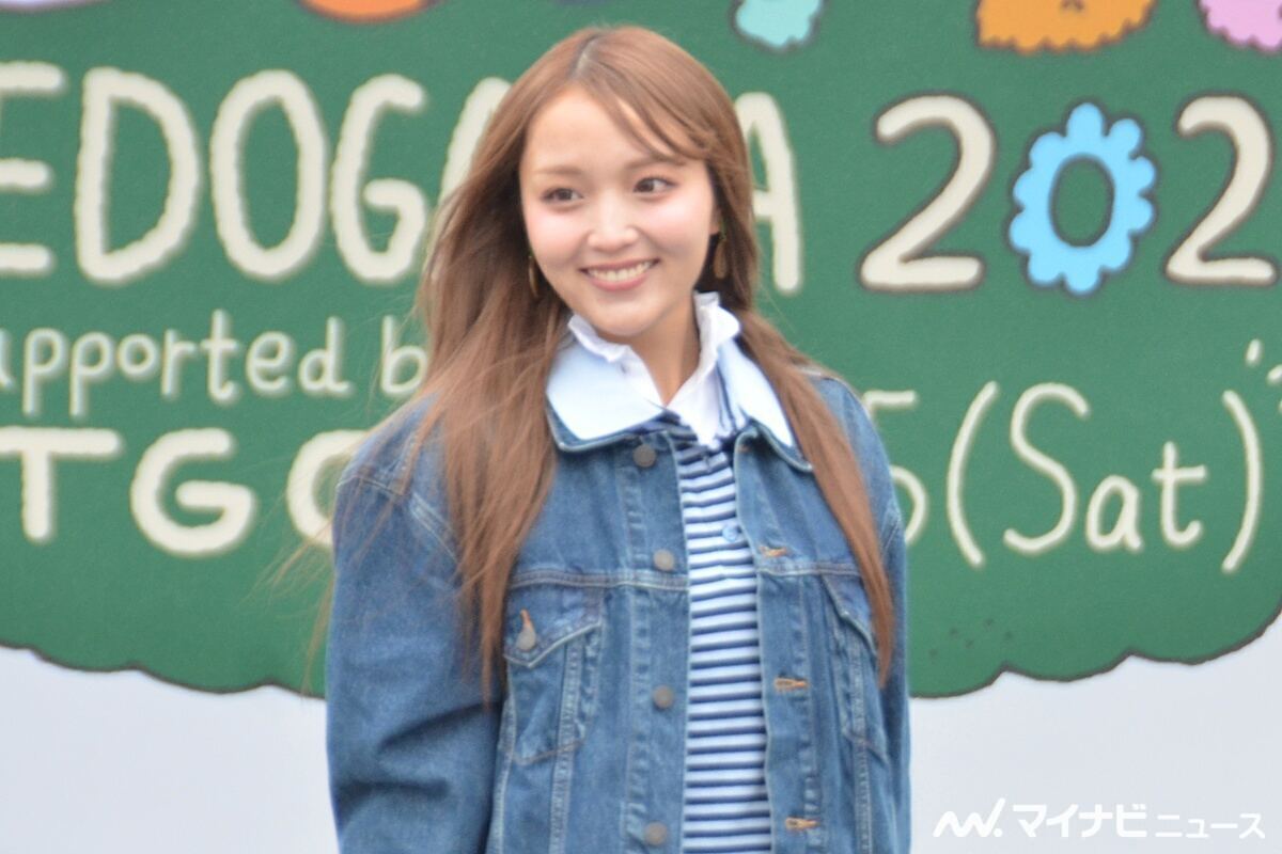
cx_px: 641
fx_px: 9080
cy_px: 427
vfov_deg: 5.4
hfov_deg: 8.1
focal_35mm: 255
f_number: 5.6
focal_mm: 170
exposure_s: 1/320
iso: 800
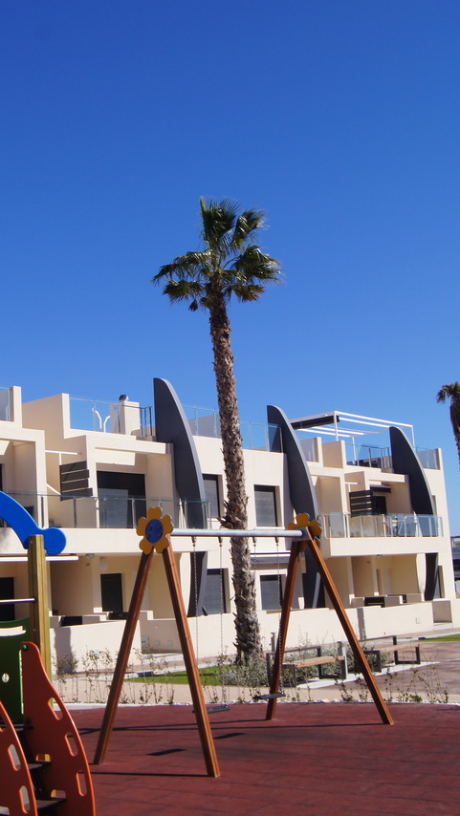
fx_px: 932
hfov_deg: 27.6
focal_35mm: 43
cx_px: 159
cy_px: 411
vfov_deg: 47.3
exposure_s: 1/200
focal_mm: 18
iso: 100
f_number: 11
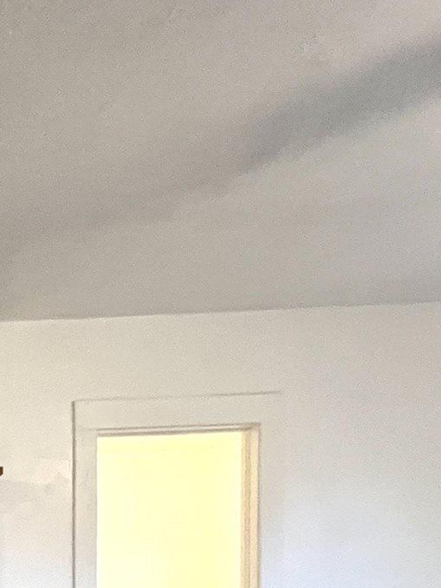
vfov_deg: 36.3
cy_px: 648
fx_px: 747
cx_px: -275
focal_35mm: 44
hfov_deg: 23.6
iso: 1000
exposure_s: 1/60
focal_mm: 1.57
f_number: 1.8
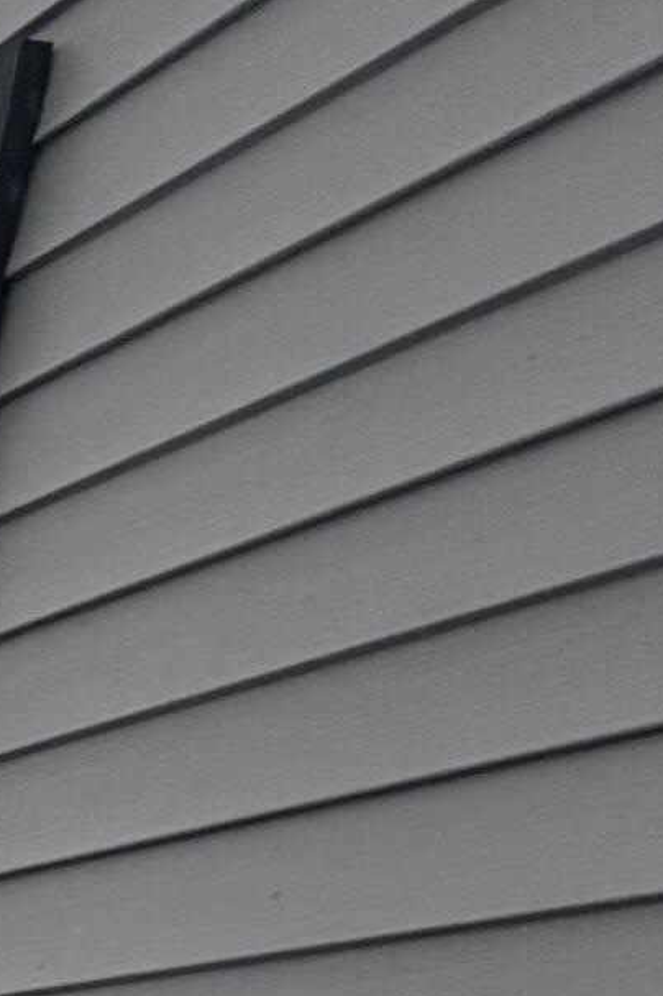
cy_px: 1706
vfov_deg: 21.0
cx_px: -1475
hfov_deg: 10.5
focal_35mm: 72
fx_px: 1991
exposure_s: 1/143
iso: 40
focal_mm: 2.22
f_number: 2.2
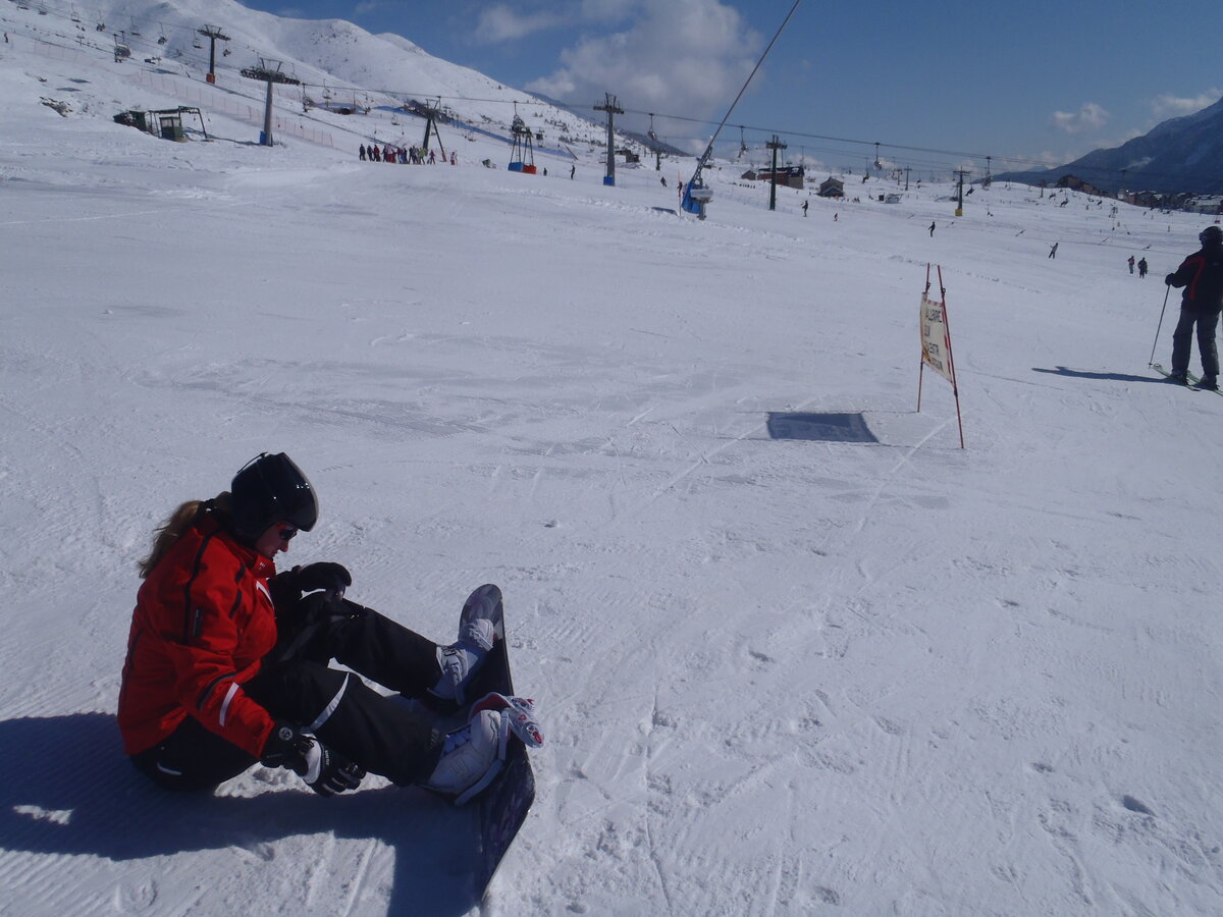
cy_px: 458
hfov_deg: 63.4
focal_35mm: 28
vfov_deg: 49.7
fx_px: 989
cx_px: 612
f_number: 10
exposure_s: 1/400
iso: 80
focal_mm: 5
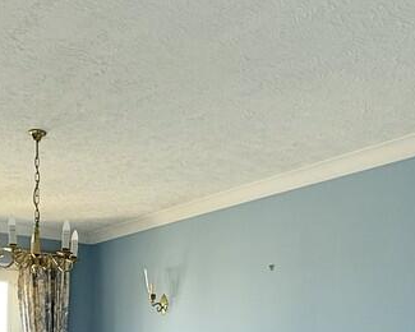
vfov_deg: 31.8
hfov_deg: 42.3
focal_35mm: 43
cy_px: 345
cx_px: 138
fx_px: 528
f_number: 2.2
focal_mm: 2.22
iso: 80
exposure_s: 1/99
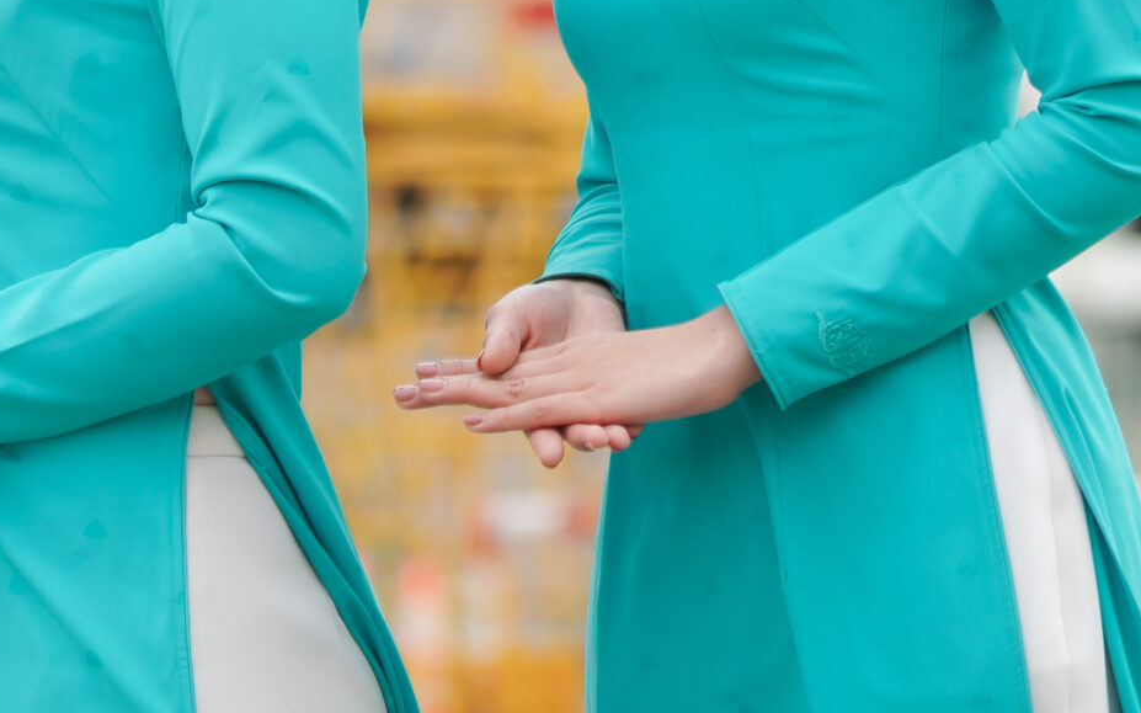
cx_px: -39
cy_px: -246
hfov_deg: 3.9
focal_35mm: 536
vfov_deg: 2.4
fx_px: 16677
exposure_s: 1/400
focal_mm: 127
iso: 100
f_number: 4.5
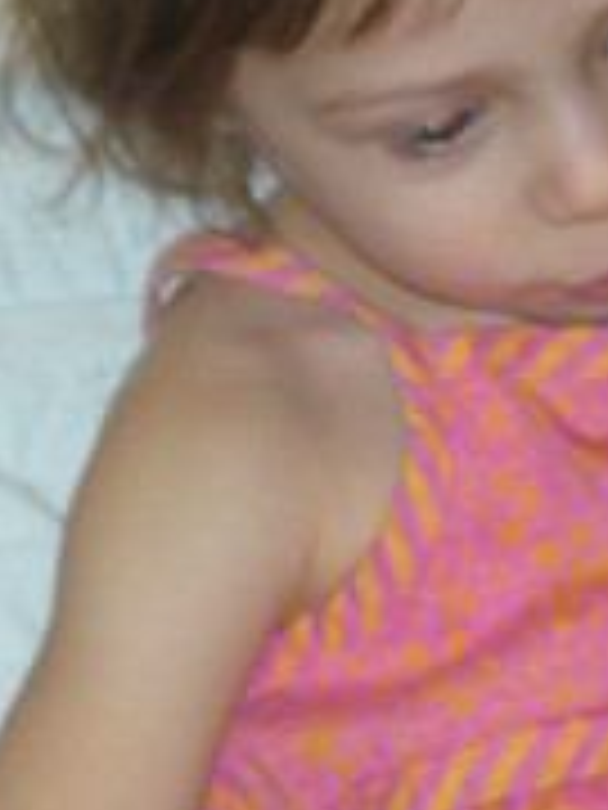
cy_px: 598
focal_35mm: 309
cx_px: 567
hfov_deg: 4.8
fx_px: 7236
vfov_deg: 6.4
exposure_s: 1/120
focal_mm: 17.4
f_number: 5
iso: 222
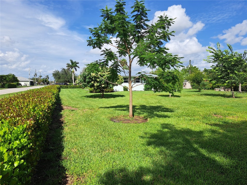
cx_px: 124
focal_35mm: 24
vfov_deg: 56.8
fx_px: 171
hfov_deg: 71.6
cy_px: 92
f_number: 1.8
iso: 50
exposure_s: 1/1754
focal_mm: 5.23
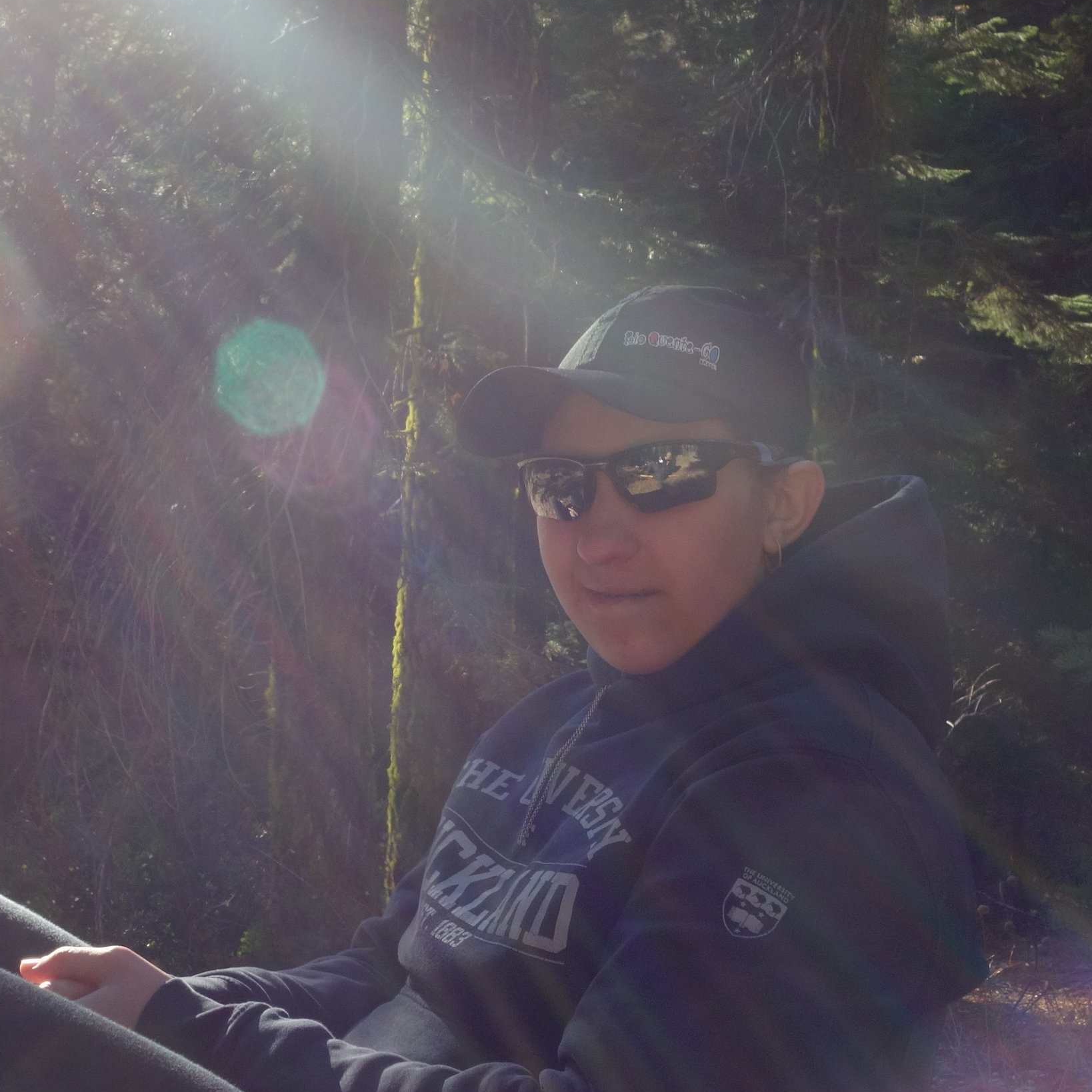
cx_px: 423
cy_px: 579
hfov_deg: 23.9
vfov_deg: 24.0
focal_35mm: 72
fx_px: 2570
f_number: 8
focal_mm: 13.75
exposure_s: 1/30
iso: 125
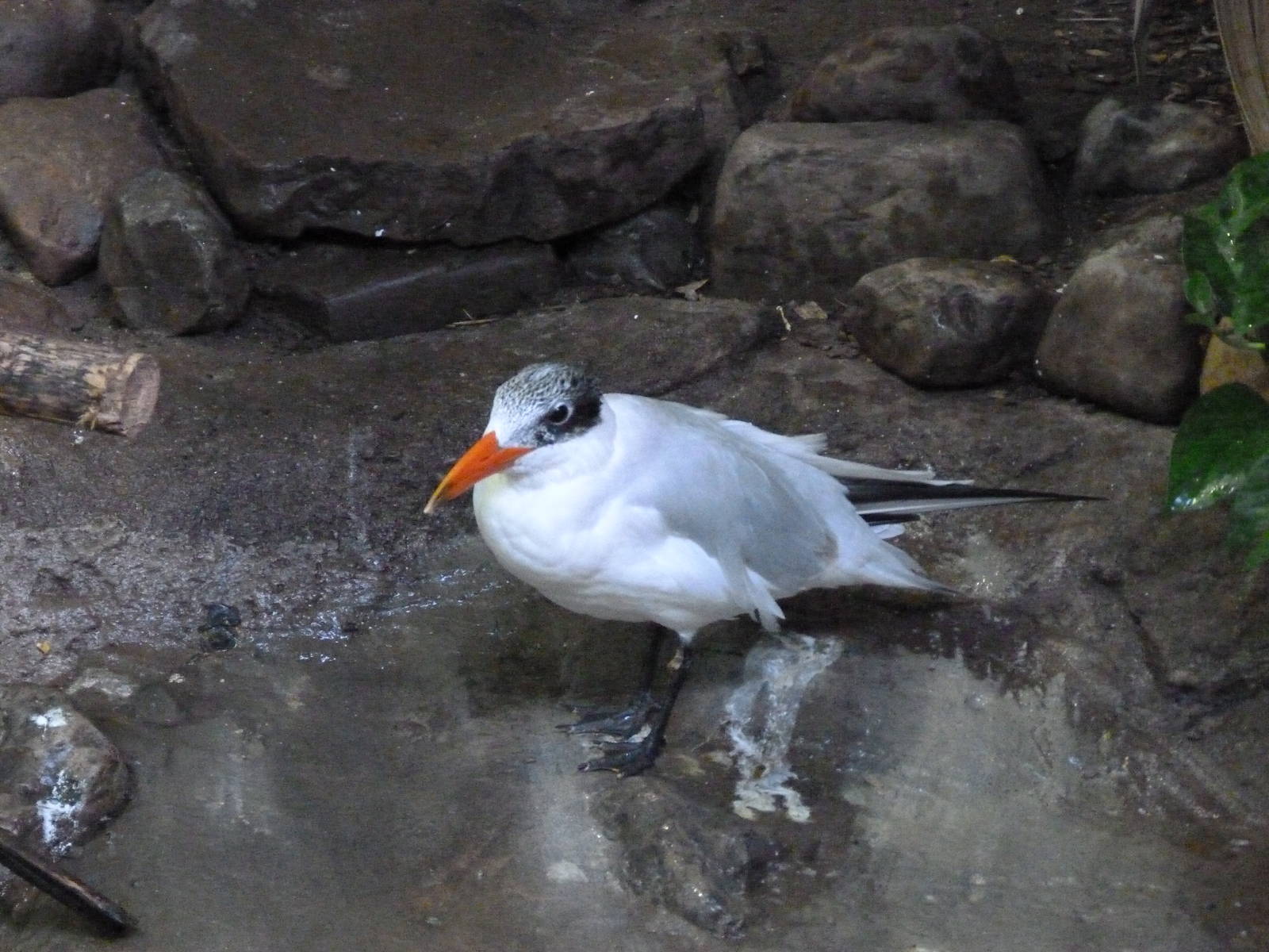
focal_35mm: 196
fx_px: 7185
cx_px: 634
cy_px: 476
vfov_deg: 7.6
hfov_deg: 10.1
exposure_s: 1/30
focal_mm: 35.3
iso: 1600
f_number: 3.8
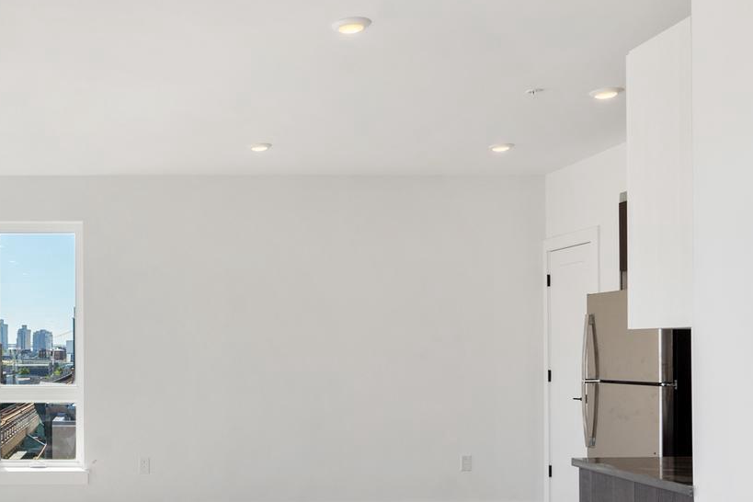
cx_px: 133
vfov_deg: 33.0
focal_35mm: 40
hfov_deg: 45.6
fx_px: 837
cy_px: 352
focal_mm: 16
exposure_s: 1/60
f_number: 8
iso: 250
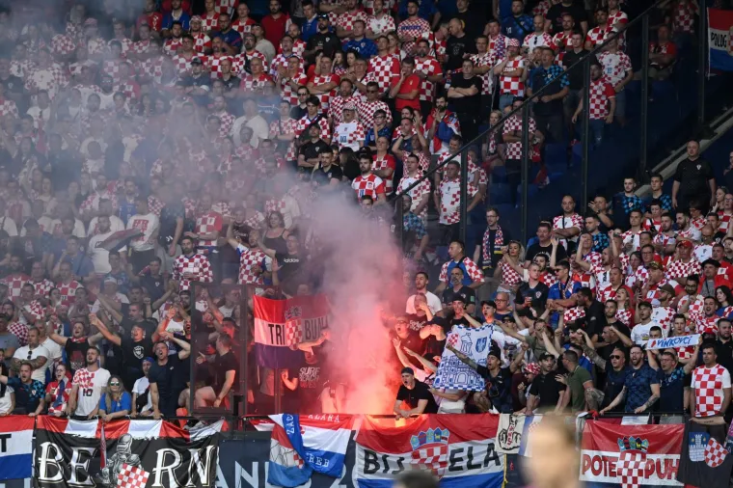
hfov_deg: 5.2
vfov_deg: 3.4
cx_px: 366
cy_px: 244
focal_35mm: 400
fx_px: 8141
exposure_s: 1/640
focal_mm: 400
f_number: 4
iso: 1600
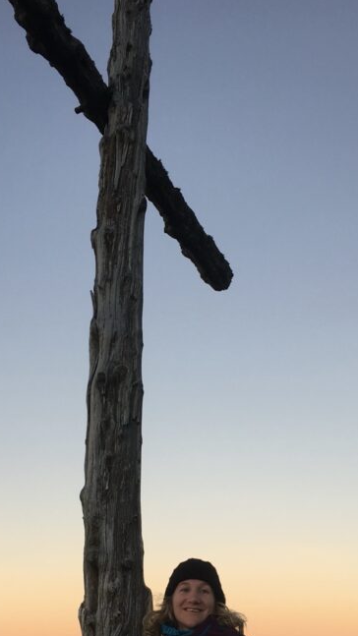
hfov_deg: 24.0
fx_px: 844
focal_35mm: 50
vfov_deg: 40.5
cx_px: 176
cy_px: 453
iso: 25
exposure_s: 1/104
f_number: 2.2
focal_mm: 4.15
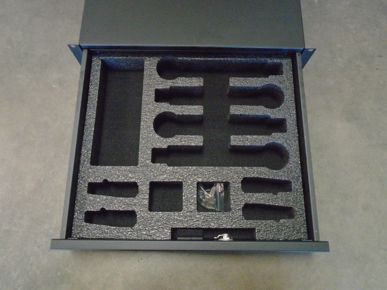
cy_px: 145
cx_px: 194
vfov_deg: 53.1
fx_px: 291
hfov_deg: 67.3
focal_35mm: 26
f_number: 3.2
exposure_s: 1/25
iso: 800
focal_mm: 4.6
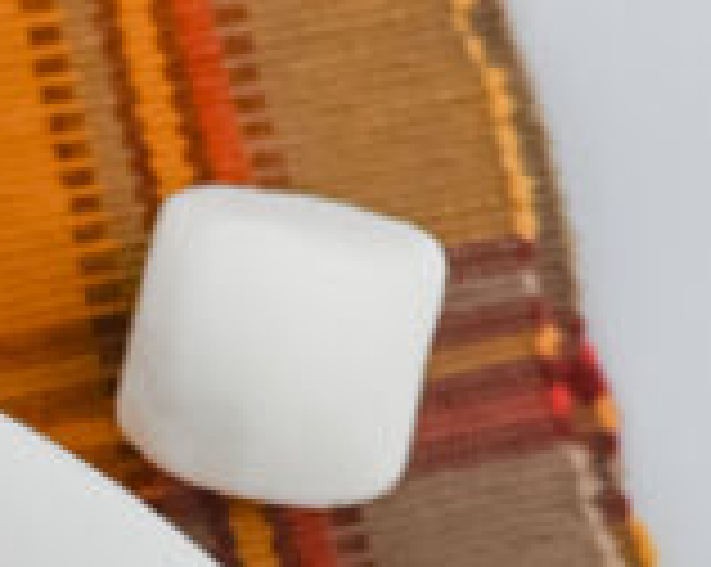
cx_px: -614
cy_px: 1580
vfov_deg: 4.9
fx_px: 6389
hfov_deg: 6.2
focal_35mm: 304
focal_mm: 50
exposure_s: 1/200
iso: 140
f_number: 3.2
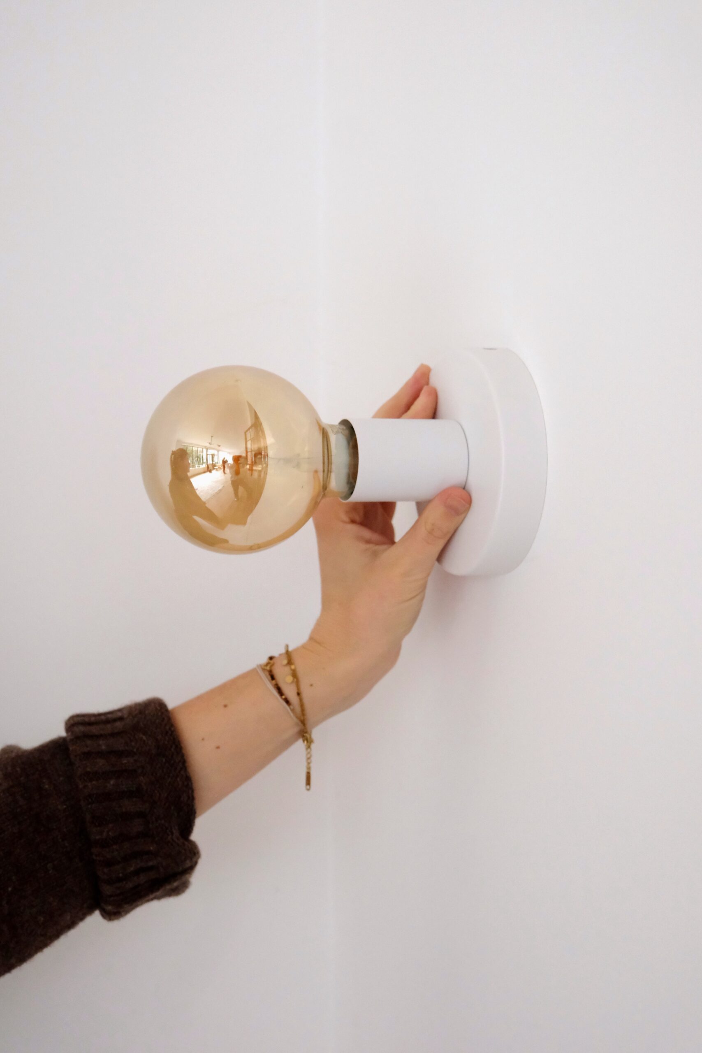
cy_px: 526
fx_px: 1550
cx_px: 351
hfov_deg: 25.5
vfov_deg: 37.5
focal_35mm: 53
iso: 250
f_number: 2.8
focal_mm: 35
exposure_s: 1/52
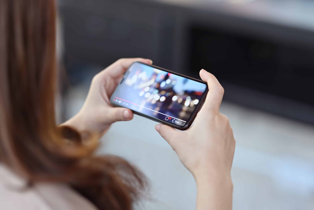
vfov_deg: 13.0
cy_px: 105
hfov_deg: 19.5
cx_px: 157
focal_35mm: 105
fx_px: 916
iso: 250
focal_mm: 105
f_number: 2.5
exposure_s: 1/100
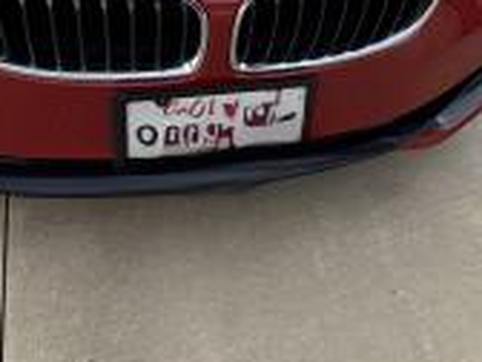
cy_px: -17
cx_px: 198
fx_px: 585
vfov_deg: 31.2
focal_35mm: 42
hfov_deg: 44.6
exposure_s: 1/84
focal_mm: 2.22
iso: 200
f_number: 2.2
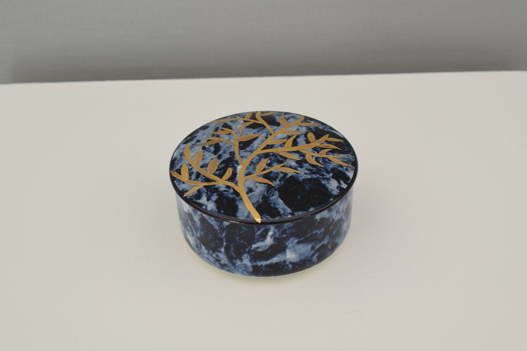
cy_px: 176
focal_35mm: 60
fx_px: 878
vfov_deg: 22.6
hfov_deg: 33.4
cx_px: 264
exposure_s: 1/50
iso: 100
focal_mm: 40
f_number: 9
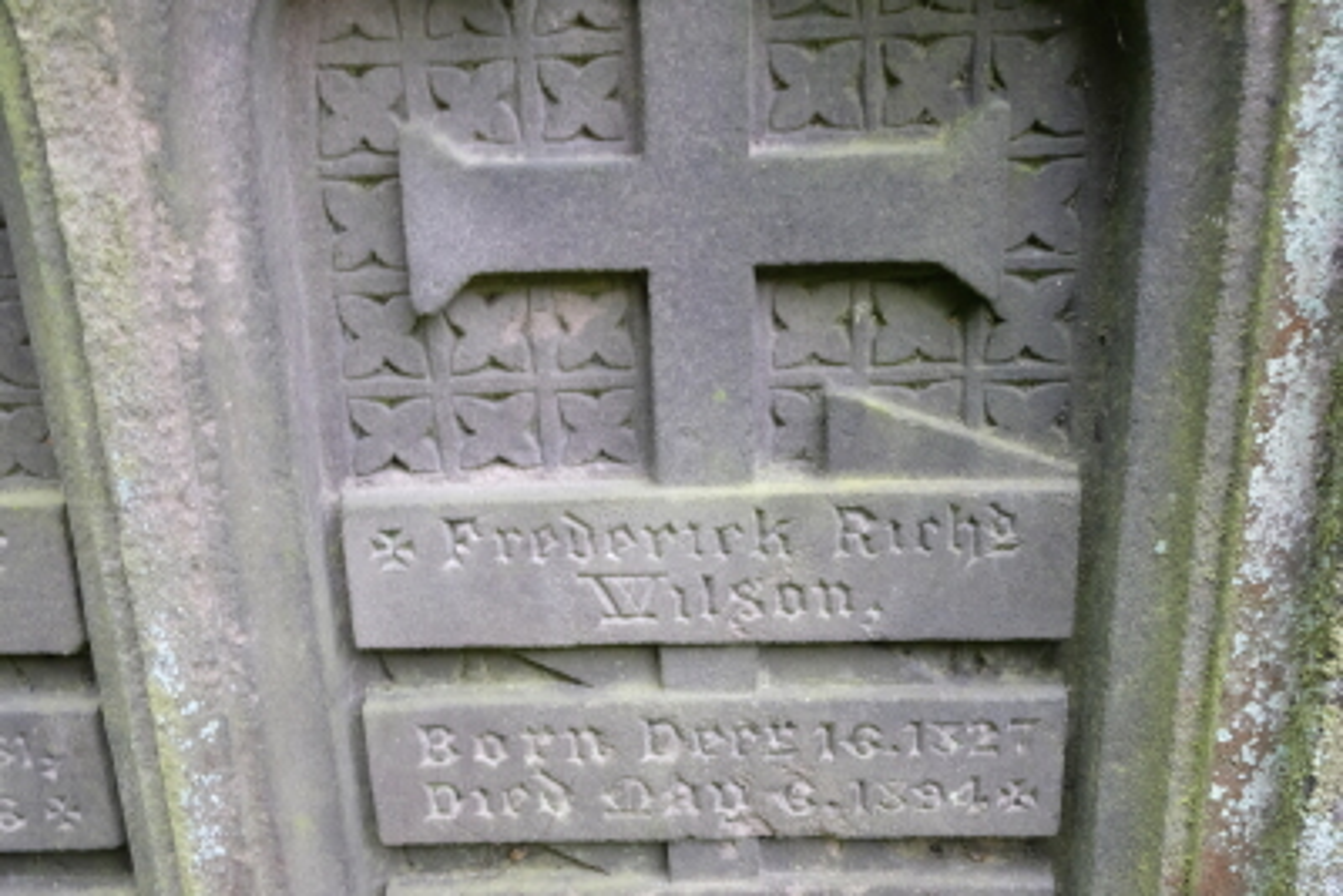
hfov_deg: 54.4
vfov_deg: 37.9
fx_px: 1306
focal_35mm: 35
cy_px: 448
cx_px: 672
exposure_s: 1/20
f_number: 16
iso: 3200
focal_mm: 23
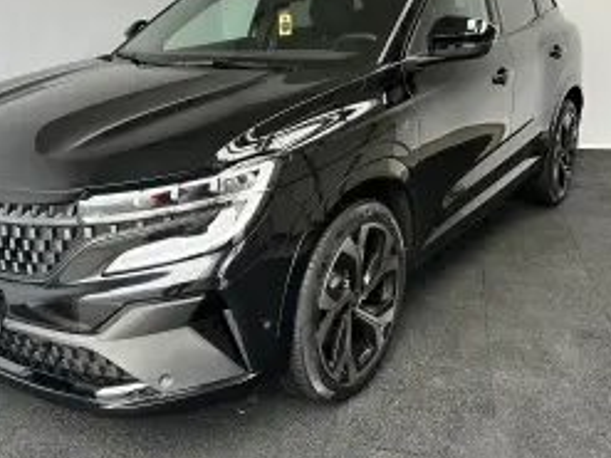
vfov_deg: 40.5
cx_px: 277
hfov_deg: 52.6
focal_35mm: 35
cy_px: 188
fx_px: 617
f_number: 1.78
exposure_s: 1/121
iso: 200
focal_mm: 6.86
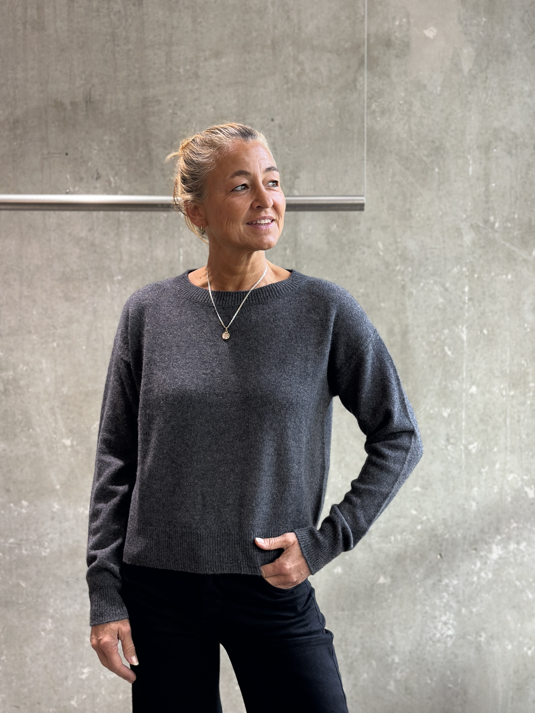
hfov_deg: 30.3
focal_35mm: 48
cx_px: 268
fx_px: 989
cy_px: 356
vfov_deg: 39.7
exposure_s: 1/115
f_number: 1.78
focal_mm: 6.86
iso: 125
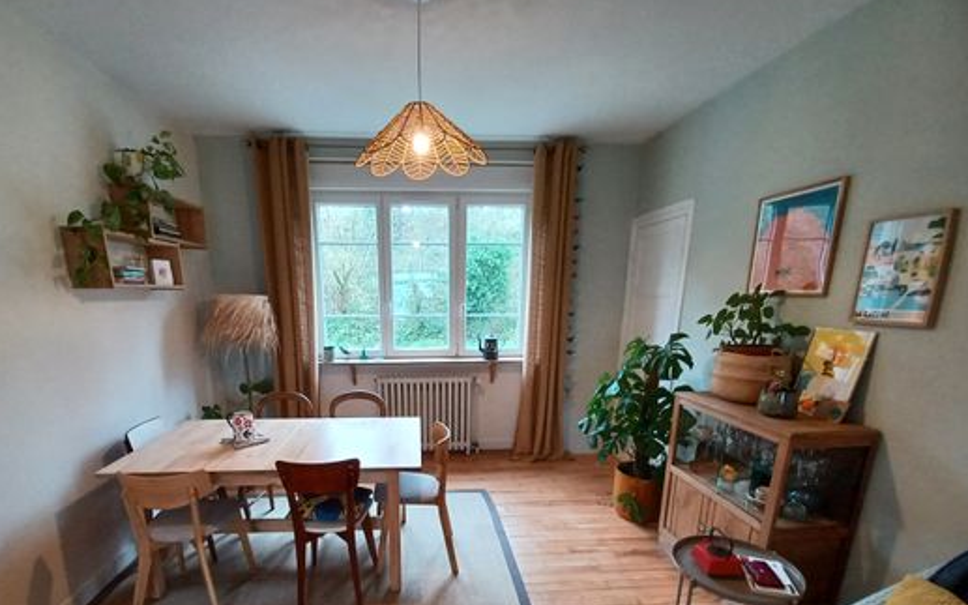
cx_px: 436
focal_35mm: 16
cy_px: 403
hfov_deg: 97.5
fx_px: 422
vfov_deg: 69.2
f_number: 2.2
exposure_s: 1/33
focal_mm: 1.42
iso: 160
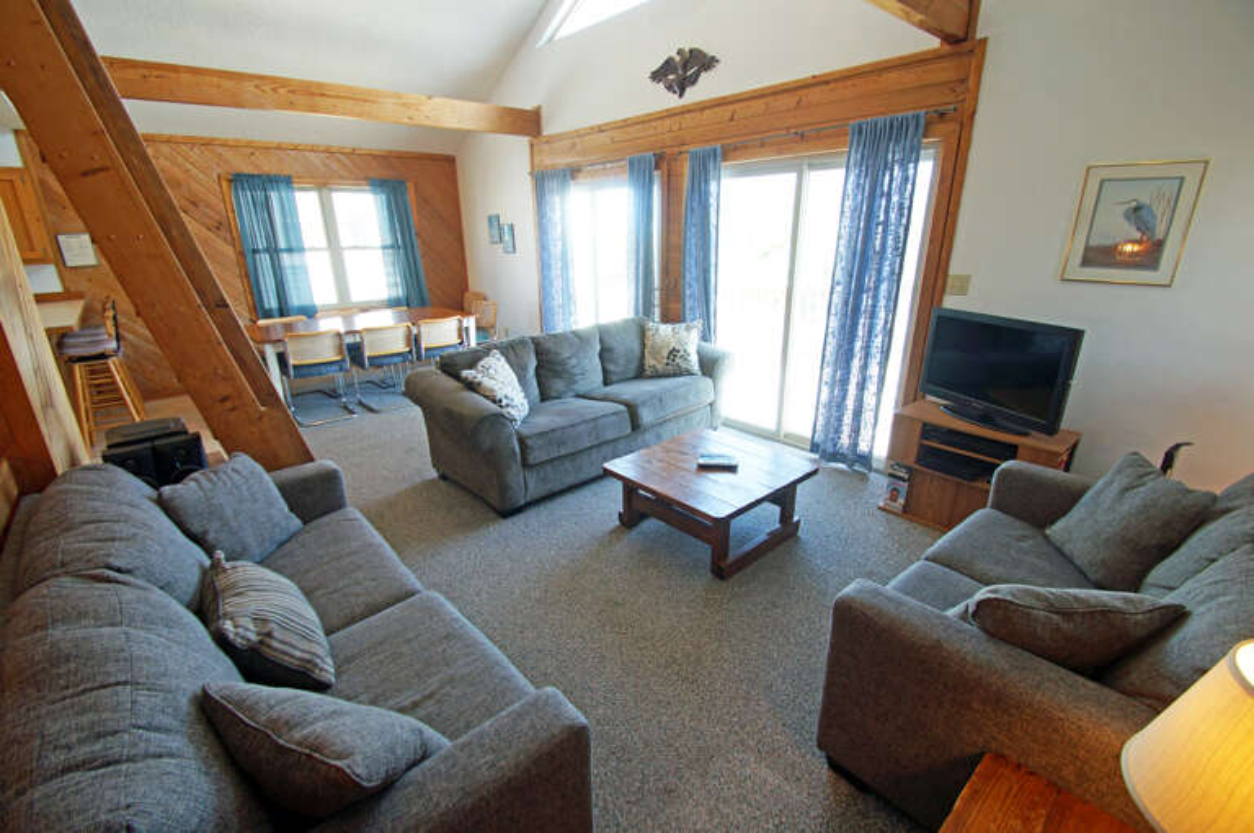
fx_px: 522
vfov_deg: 77.2
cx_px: 627
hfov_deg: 100.5
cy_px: 416
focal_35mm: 15
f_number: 4
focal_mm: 10
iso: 400
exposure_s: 1/60
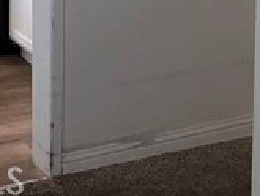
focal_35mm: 101
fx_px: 759
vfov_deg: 13.0
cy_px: -175
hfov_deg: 18.7
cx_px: -24
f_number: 1.6
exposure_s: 1/60
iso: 500
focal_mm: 5.96
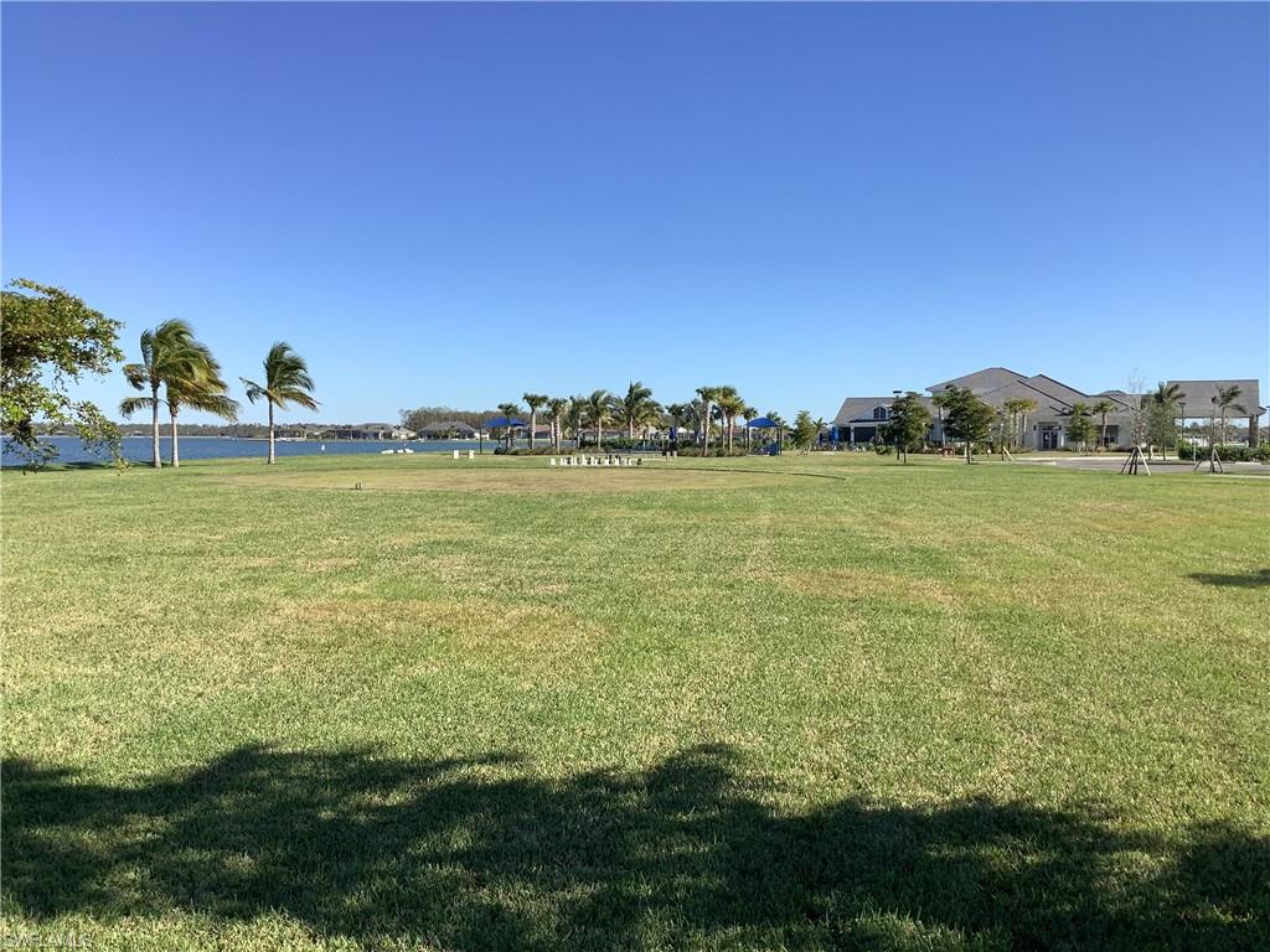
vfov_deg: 45.4
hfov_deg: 58.4
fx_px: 1137
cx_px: 635
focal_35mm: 31
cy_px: 476
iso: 25
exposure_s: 1/1381
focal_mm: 3.3
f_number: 2.4
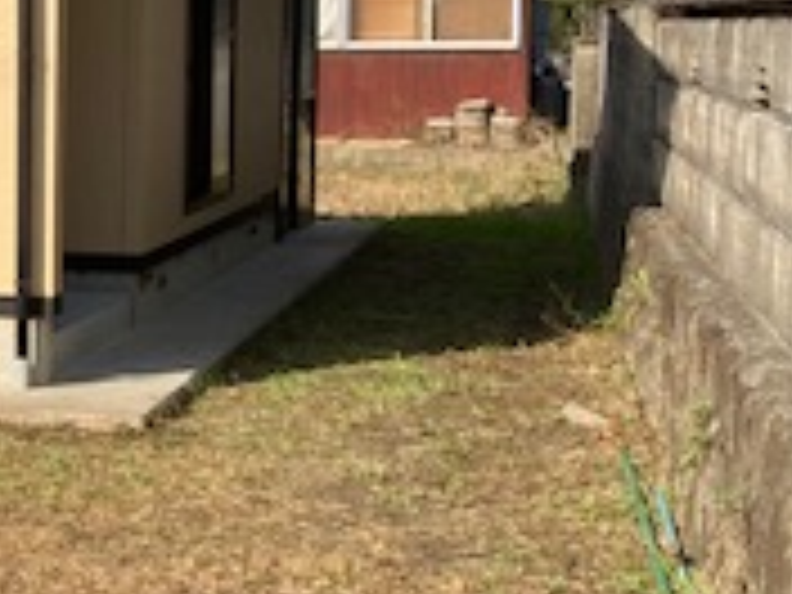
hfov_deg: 16.8
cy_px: 198
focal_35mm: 102
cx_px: -513
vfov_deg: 14.5
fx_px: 2334
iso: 20
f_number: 1.8
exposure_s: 1/1919
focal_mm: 3.99
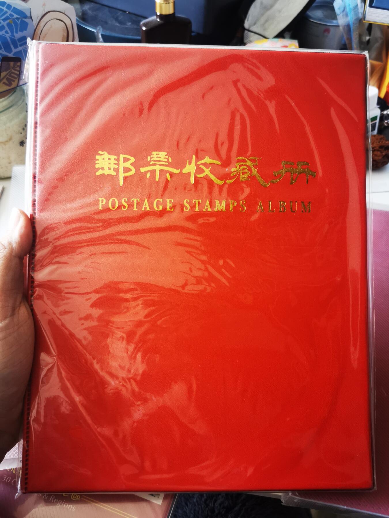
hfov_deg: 51.4
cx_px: 194
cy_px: 259
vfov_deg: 65.3
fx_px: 405
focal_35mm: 27
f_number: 1.6
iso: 200
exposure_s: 1/50
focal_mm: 5.56
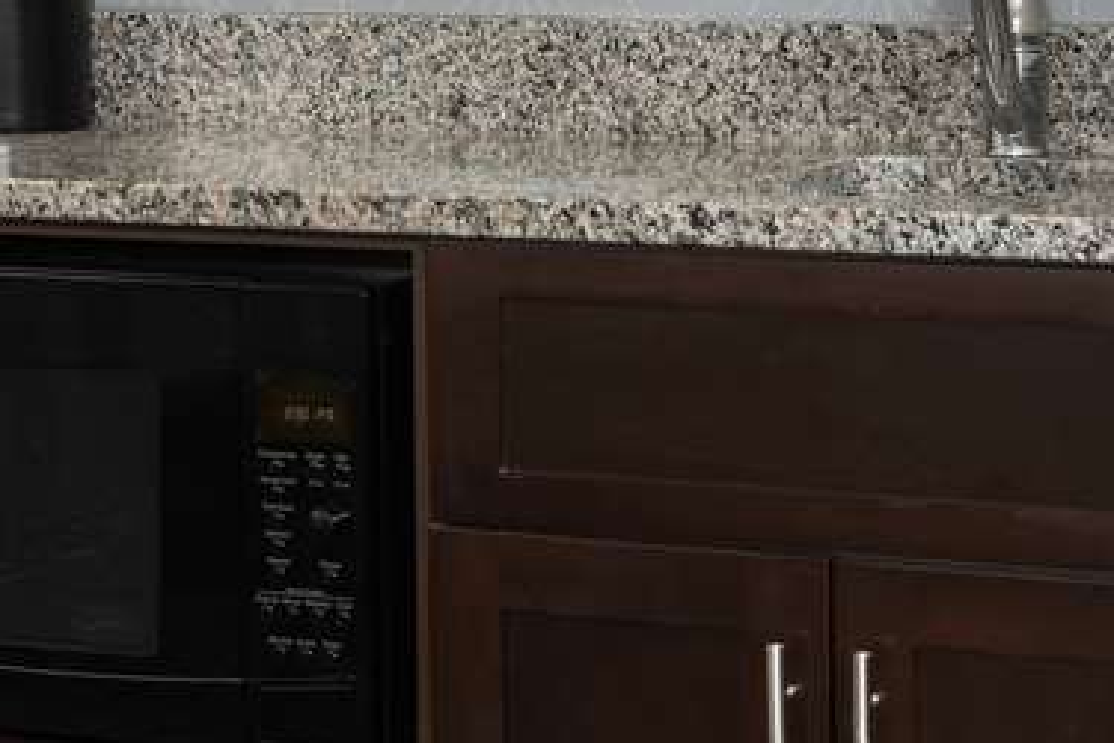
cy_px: 193
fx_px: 4053
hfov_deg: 15.3
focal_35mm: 131
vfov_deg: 10.4
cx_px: -25
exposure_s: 1/250
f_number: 11
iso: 400
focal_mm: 48
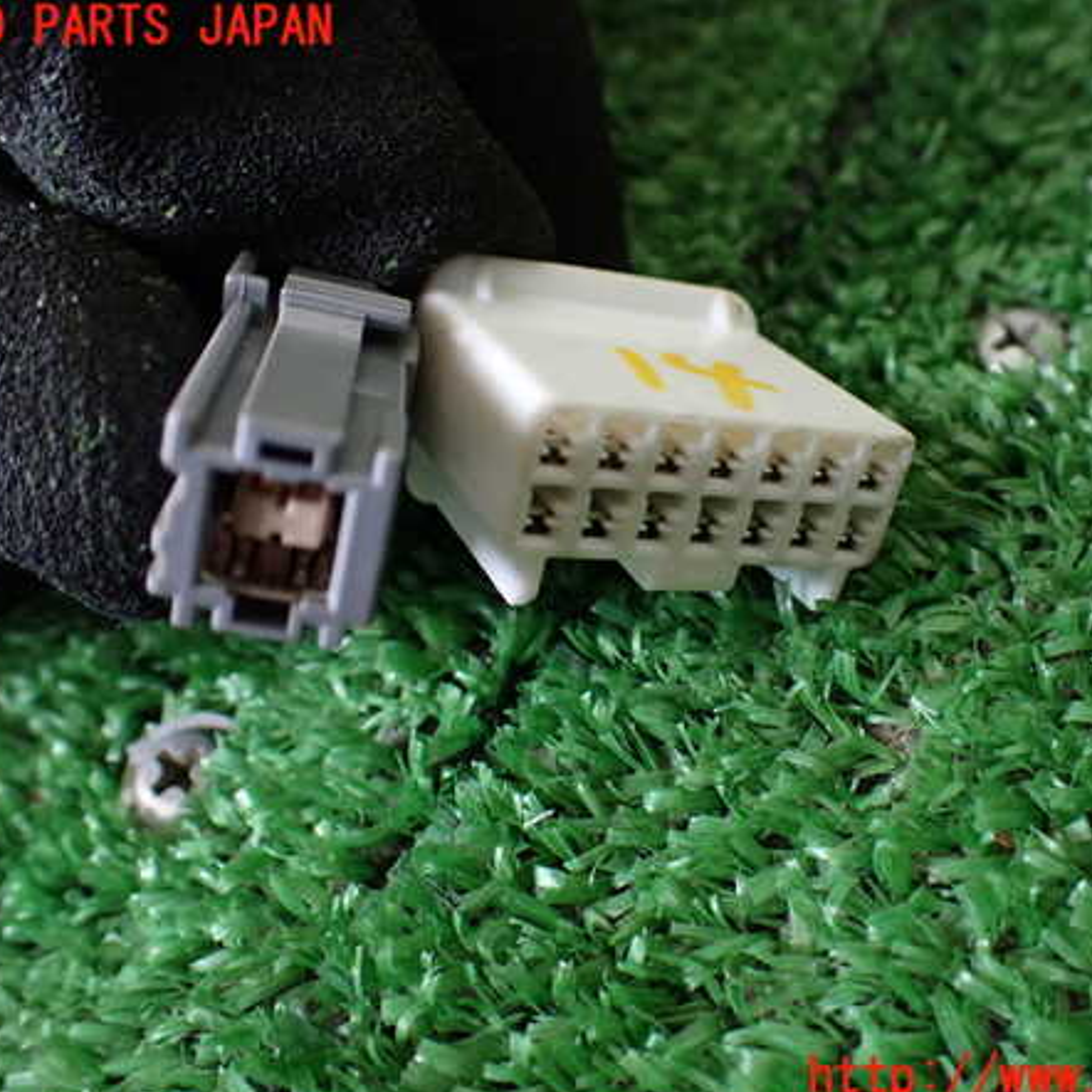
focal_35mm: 36
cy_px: 553
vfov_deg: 46.0
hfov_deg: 45.9
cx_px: 625
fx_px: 1285
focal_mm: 5.4
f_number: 2.3
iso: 640
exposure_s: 1/125
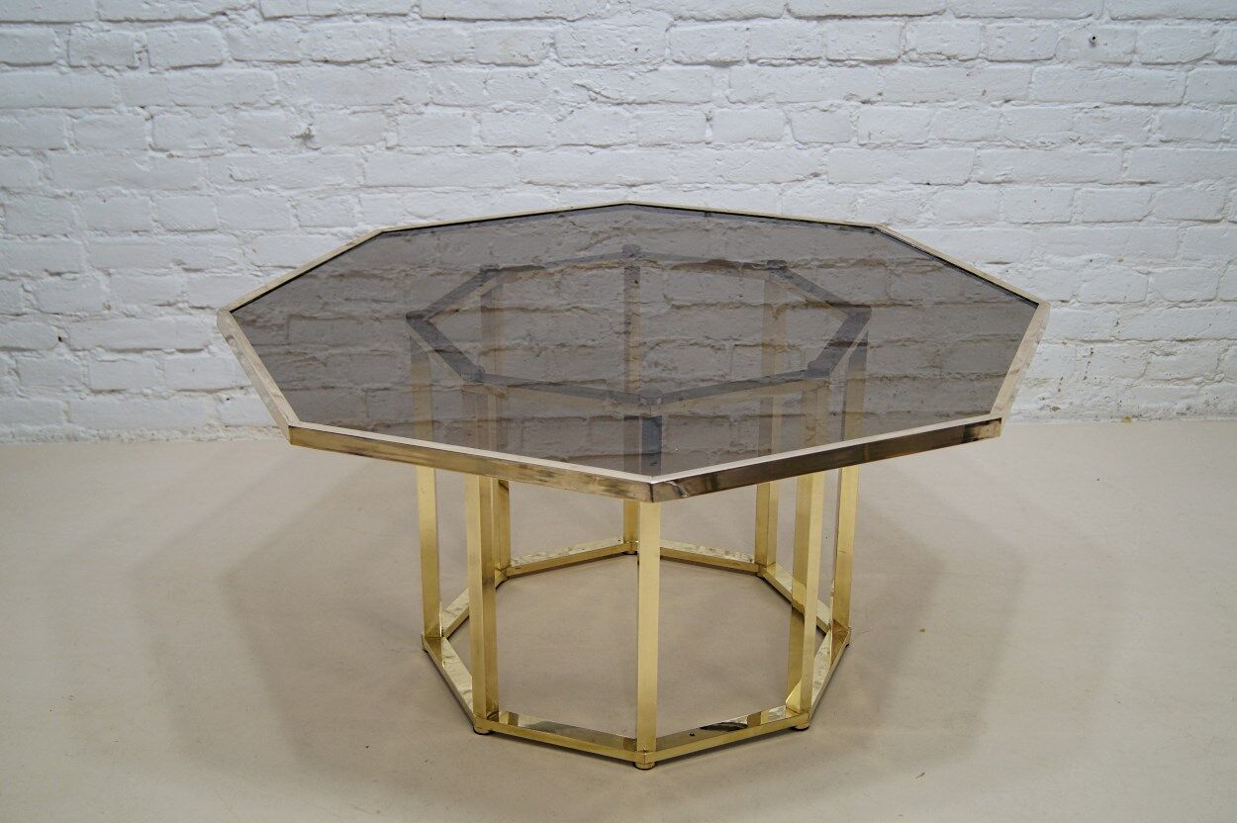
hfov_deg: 46.4
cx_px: 618
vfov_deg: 31.9
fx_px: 1442
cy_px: 412
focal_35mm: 42
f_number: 4.5
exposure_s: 1/80
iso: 400
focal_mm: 28
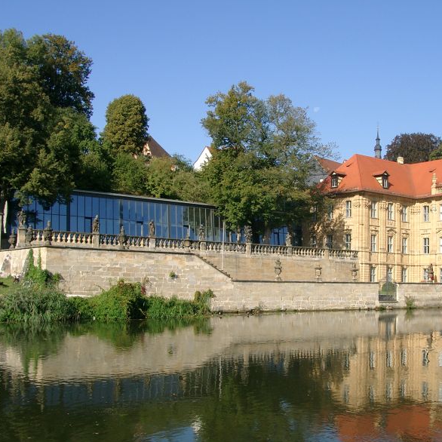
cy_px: 219
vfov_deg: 40.9
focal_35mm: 41
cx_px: 286
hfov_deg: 40.5
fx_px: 592
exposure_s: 1/588
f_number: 4
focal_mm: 7.13
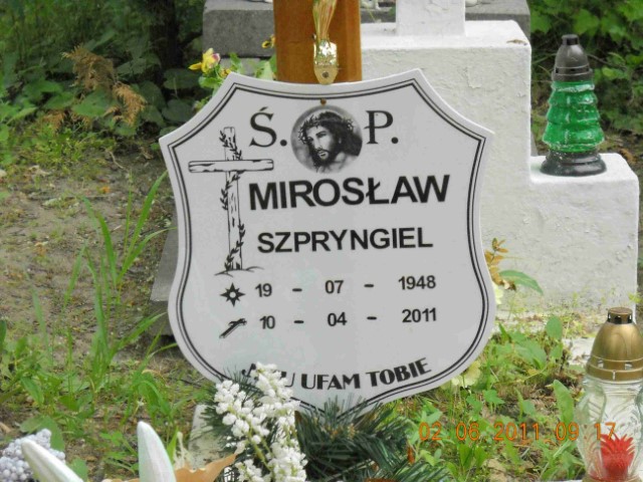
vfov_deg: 10.2
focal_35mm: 145
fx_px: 2693
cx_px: 322
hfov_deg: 13.6
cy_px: 241
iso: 455
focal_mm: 24.03
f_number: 6.7
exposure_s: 1/250
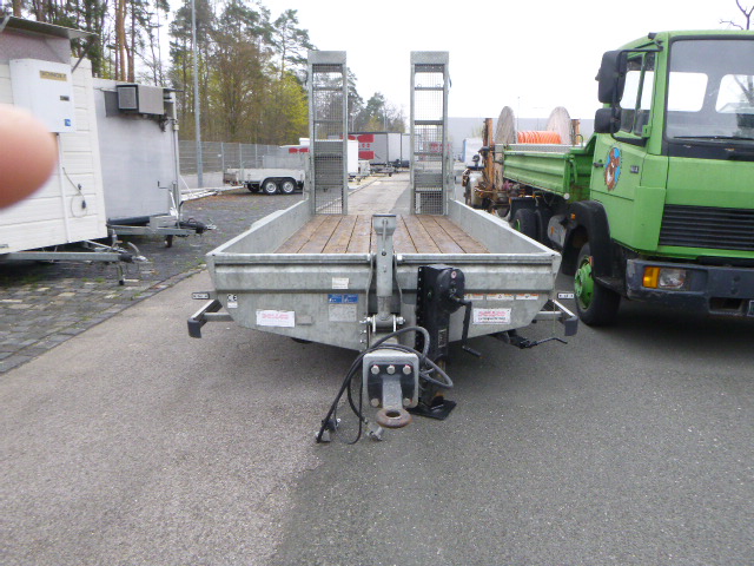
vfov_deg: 54.9
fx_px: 545
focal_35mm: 25
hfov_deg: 69.4
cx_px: 377
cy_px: 283
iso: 200
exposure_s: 1/60
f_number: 3.9
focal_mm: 4.5
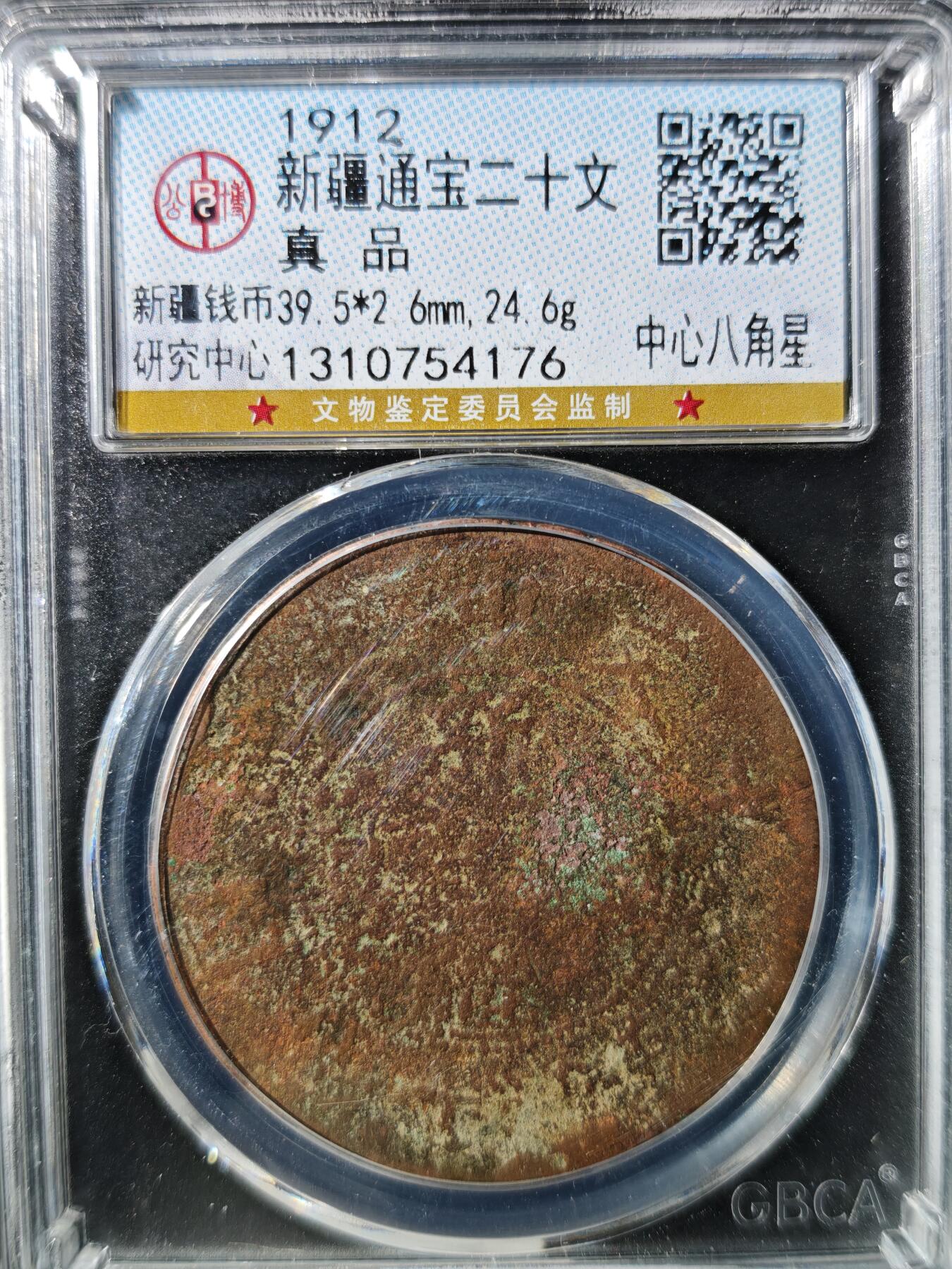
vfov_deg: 45.8
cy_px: 634
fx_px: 1503
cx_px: 476
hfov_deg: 35.1
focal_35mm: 41
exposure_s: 1/100
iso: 80
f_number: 1.63
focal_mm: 5.85
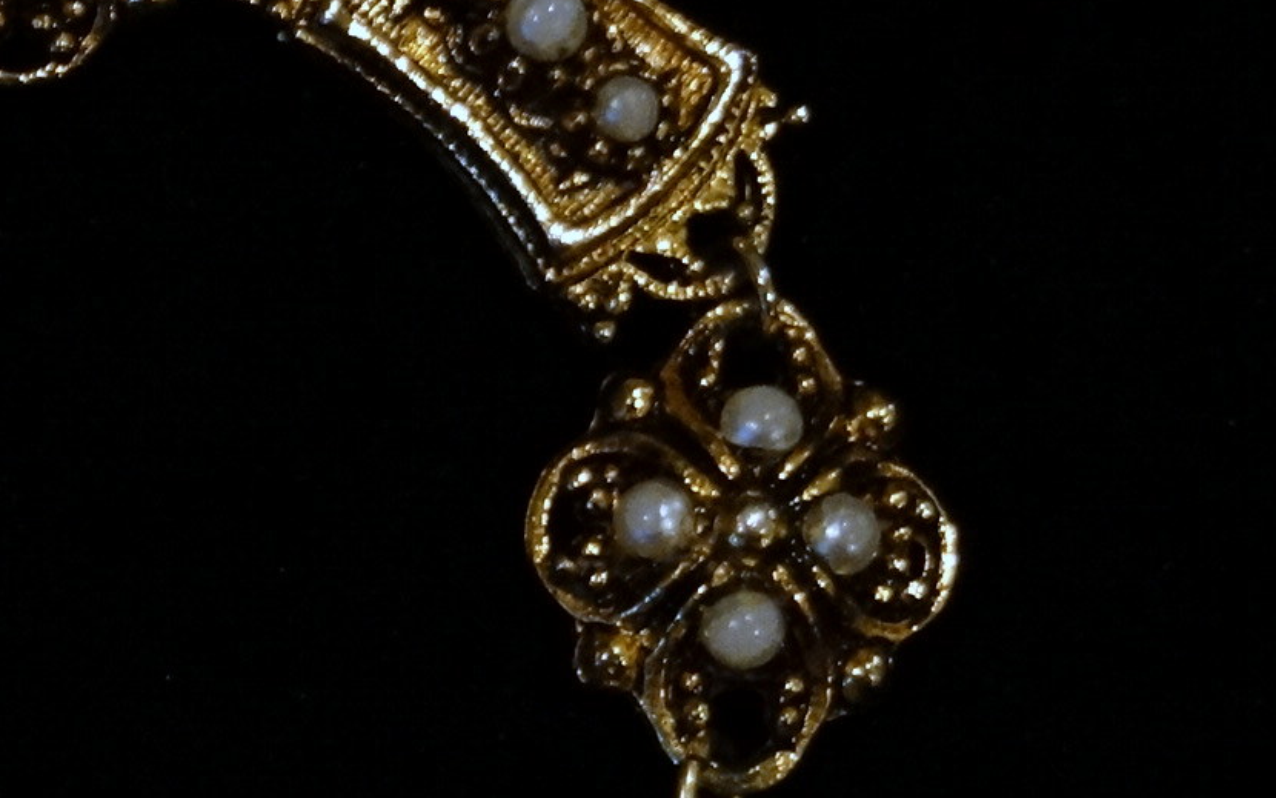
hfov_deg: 10.2
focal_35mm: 202
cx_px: -92
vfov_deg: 6.5
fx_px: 7043
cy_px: 721
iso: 3200
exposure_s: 1/60
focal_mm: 45
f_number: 5.6
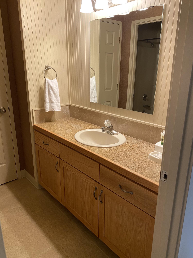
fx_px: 193
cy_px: 129
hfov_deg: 53.1
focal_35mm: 26
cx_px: 96
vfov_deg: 67.3
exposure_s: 1/60
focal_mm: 4.25
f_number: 1.8
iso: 250
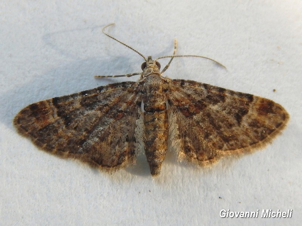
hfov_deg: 17.1
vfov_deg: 12.9
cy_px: 113
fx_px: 1003
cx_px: 151
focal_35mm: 115
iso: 125
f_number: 4.6
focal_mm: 20.5
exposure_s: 1/100
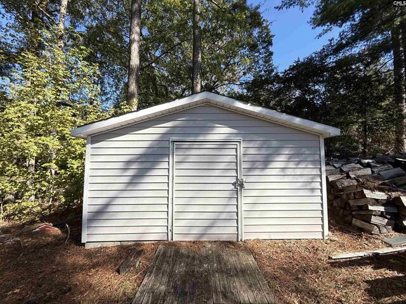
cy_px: 152
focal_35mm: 14
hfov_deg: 102.1
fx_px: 164
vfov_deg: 85.7
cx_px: 203
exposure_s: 1/942
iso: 50
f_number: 2.2
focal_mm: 2.22
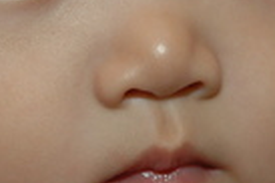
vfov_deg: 3.8
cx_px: 161
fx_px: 2763
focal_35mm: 362
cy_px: -94
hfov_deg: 5.7
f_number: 4.5
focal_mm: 55
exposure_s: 1/250
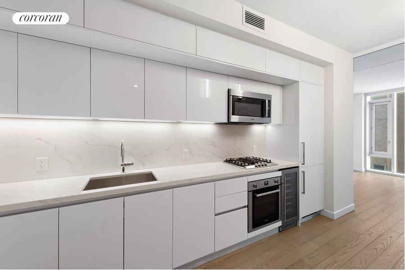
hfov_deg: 104.3
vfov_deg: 81.2
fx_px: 157
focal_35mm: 14
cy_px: 135
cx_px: 202
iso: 320
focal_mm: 14
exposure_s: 1/5
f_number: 10
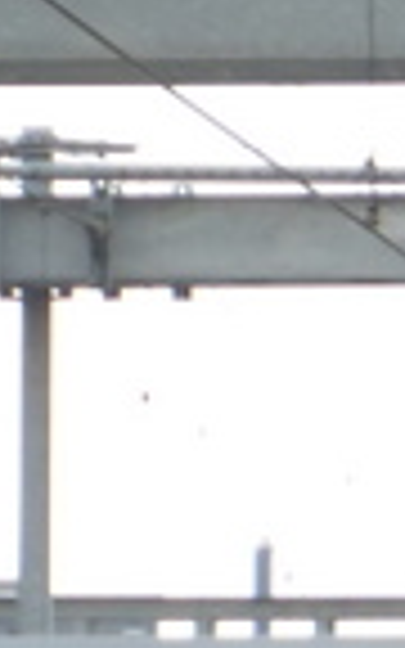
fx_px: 25801
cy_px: 1598
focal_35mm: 1461
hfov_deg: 0.9
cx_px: -333
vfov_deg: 1.4
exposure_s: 1/80
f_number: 5.5
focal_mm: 35.6
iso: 125
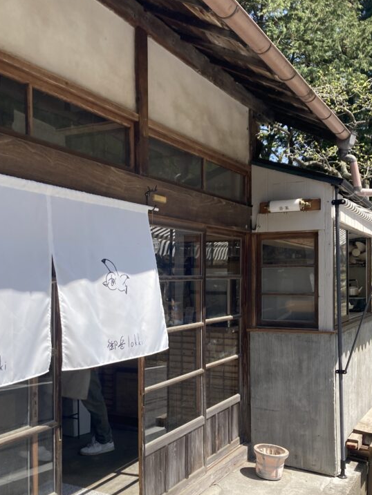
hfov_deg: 35.6
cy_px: 301
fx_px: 573
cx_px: 124
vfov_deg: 46.5
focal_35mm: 40
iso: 20
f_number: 1.8
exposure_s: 1/1333
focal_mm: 3.99
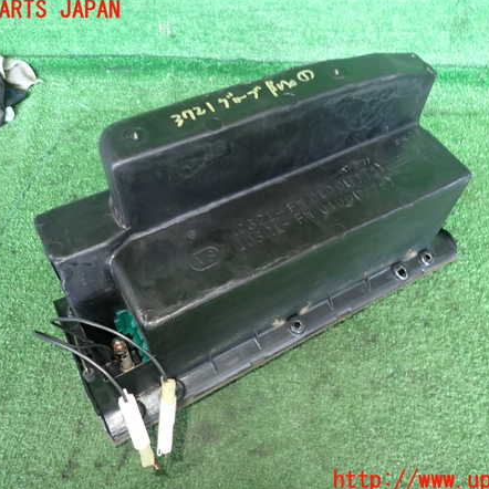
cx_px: 251
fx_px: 479
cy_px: 246
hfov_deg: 54.0
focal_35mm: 30
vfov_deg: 54.0
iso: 200
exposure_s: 1/30
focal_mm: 4.5
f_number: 2
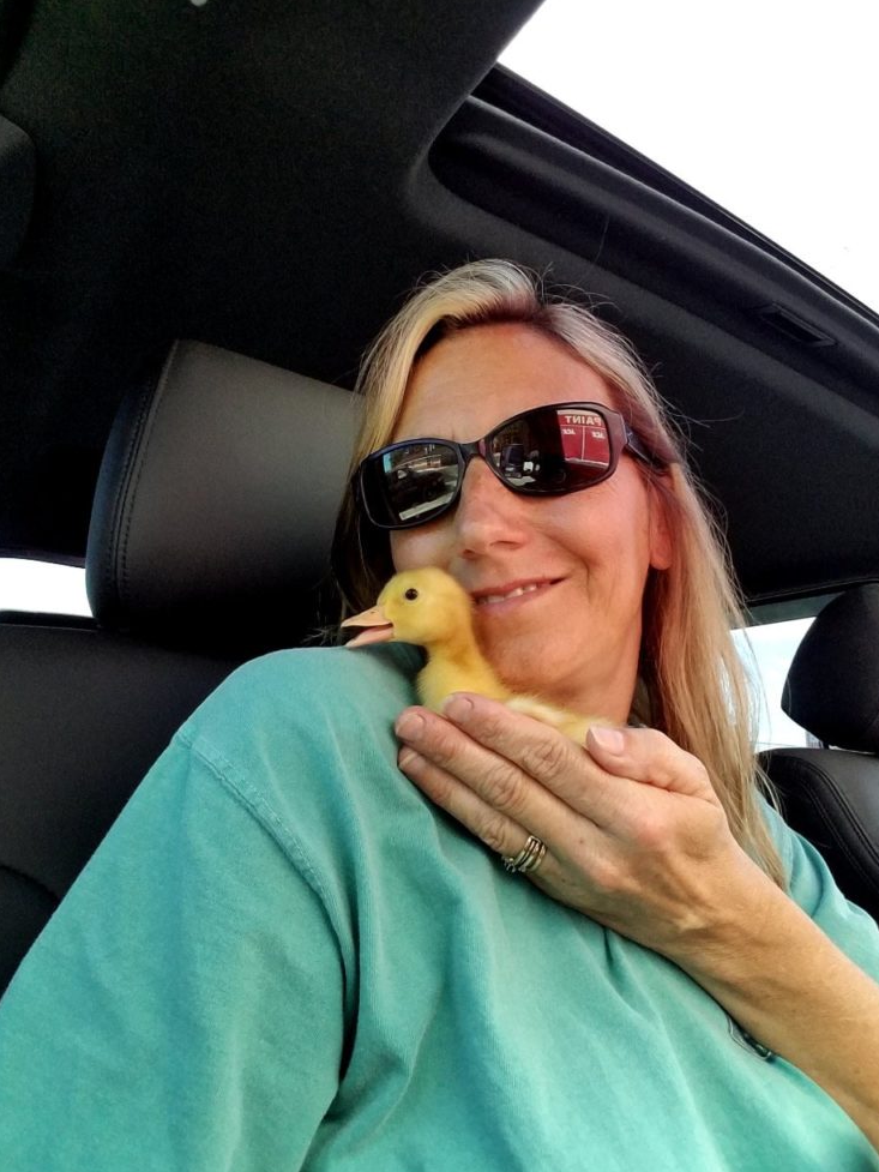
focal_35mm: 22
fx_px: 745
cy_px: 569
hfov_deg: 61.1
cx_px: 437
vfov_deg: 76.4
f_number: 1.7
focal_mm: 2.1
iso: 100
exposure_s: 1/120
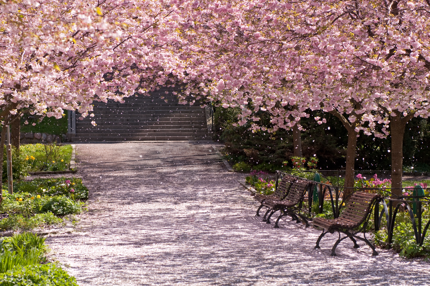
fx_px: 1611
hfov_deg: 15.2
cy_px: 143
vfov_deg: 10.1
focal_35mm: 135
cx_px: 215
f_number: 8
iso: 200
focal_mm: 90
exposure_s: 1/400
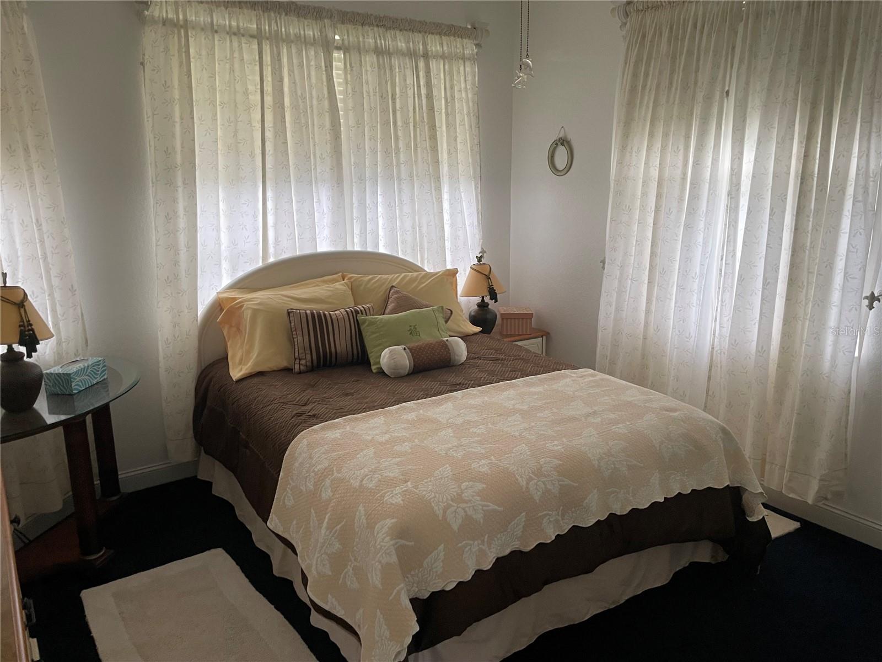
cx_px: 441
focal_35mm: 26
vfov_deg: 53.1
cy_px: 331
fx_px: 662
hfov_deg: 67.3
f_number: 1.6
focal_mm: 4.2
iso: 125
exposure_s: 1/67
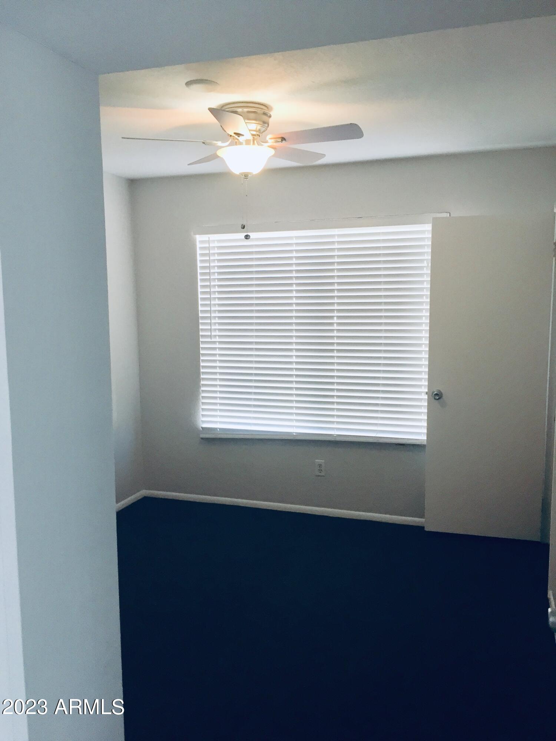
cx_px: 278
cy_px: 370
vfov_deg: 61.7
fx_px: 621
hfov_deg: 48.2
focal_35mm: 29
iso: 32
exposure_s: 1/30
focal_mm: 4.15
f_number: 2.2
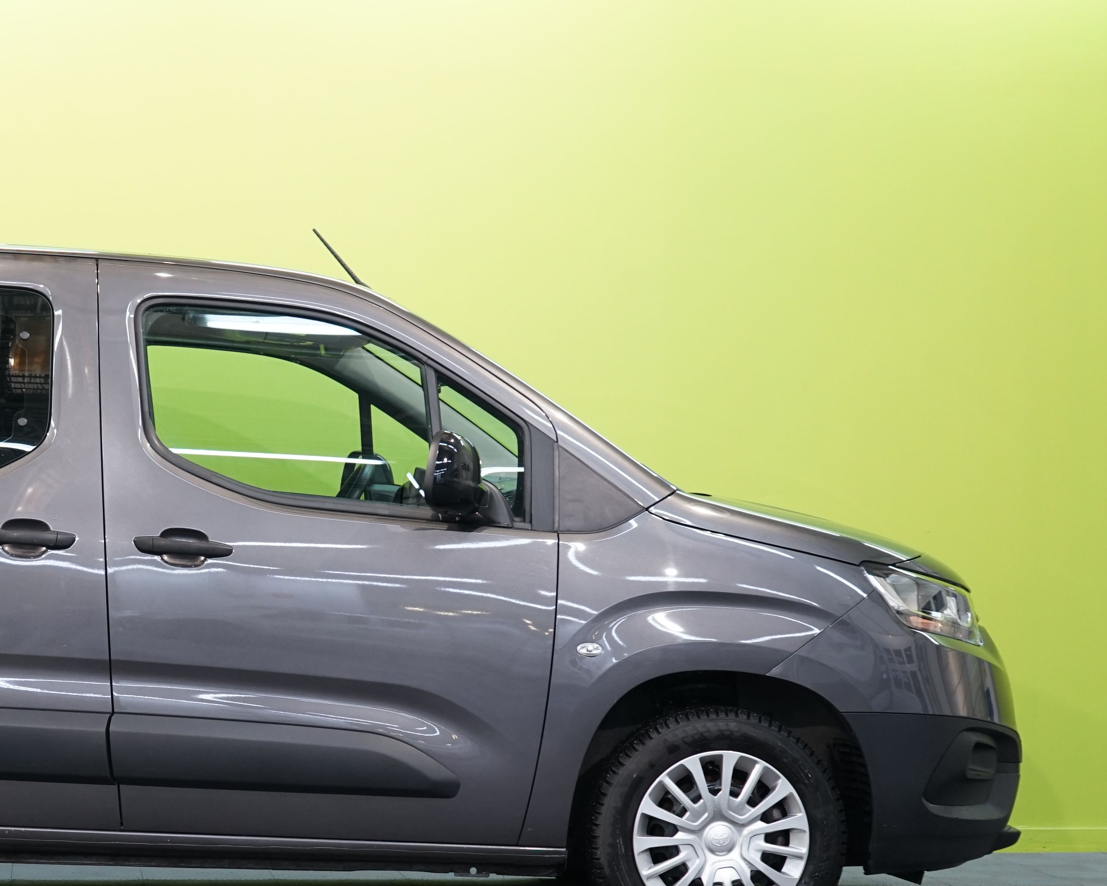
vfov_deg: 16.8
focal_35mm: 91
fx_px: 2981
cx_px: 103
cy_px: 607
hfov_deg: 20.6
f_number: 4.5
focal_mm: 50
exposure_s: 1/25
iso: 800
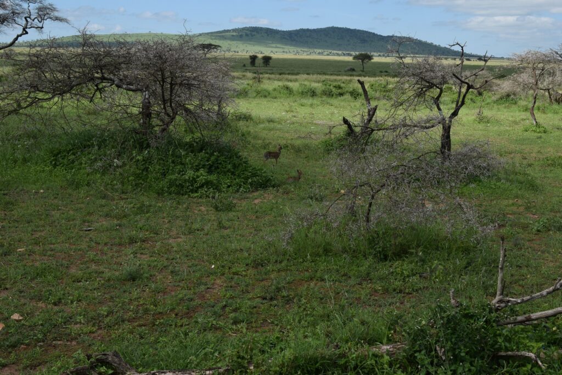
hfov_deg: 37.8
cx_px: 281
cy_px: 188
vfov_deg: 25.8
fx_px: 820
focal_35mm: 52
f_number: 9
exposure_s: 1/320
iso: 200
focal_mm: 35
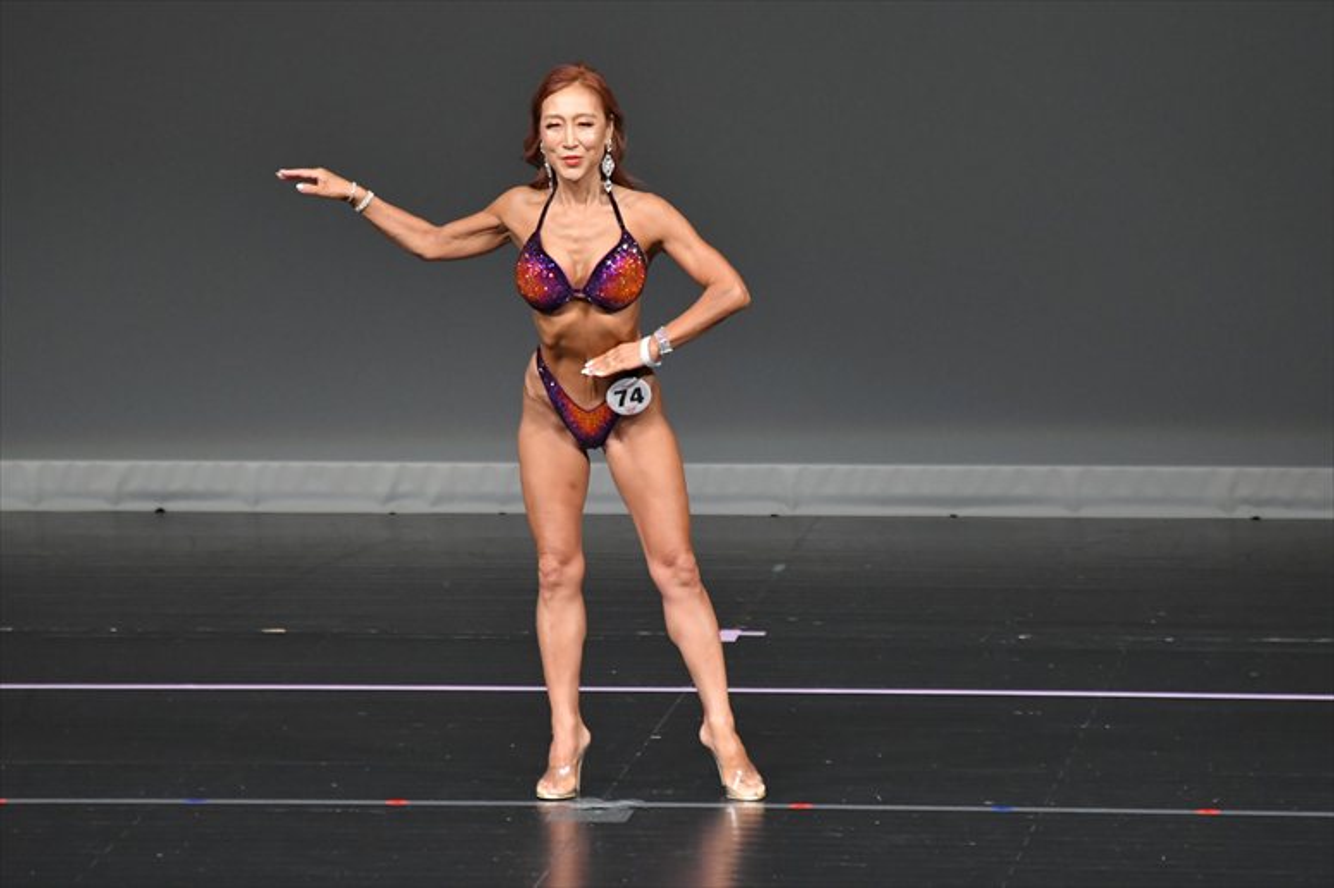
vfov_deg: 4.0
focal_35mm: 345
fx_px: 12778
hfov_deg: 6.0
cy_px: 444
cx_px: 667
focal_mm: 230
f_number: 5.6
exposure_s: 1/400
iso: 4000
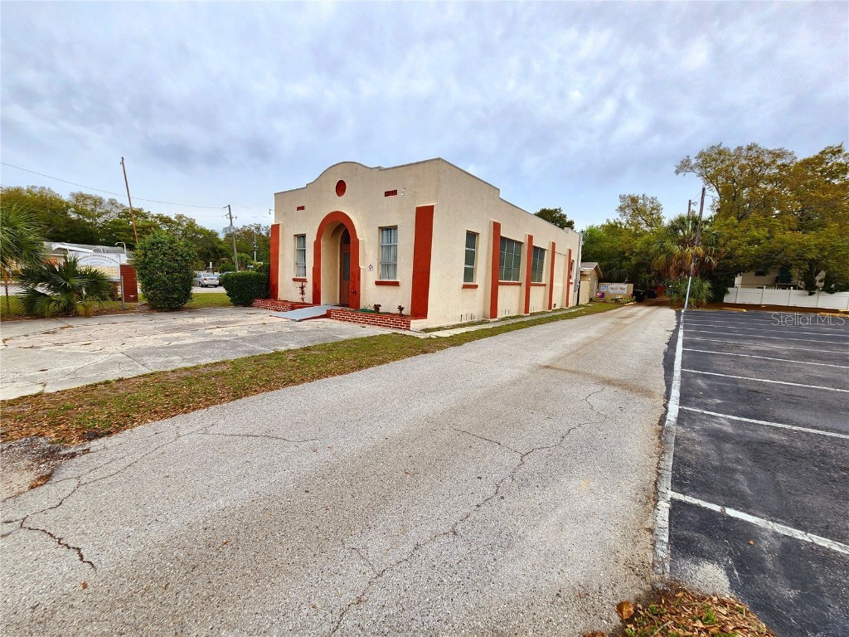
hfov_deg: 106.2
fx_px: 319
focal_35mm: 13
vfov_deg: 89.9
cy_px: 318
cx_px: 424
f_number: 2.2
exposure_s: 1/500
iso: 50
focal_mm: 2.2
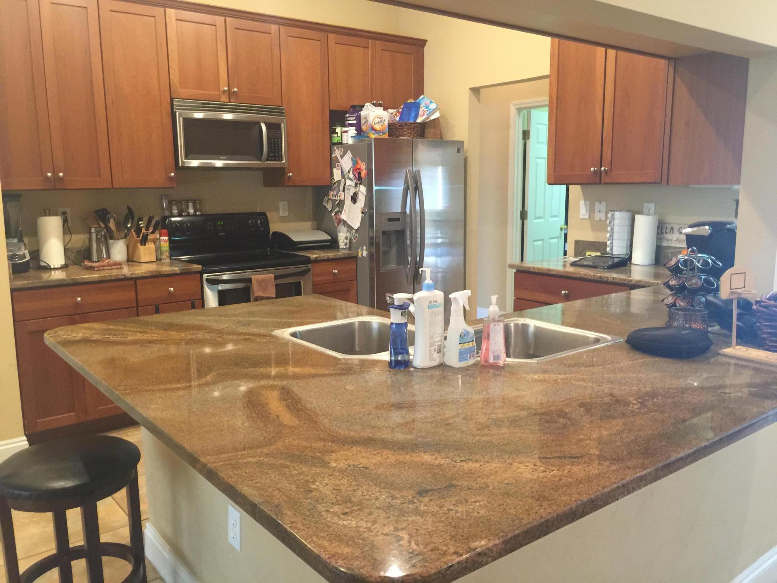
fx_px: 651
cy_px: 292
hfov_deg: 61.7
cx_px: 388
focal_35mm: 29
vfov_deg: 48.2
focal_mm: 4.15
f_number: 2.2
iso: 100
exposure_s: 1/15
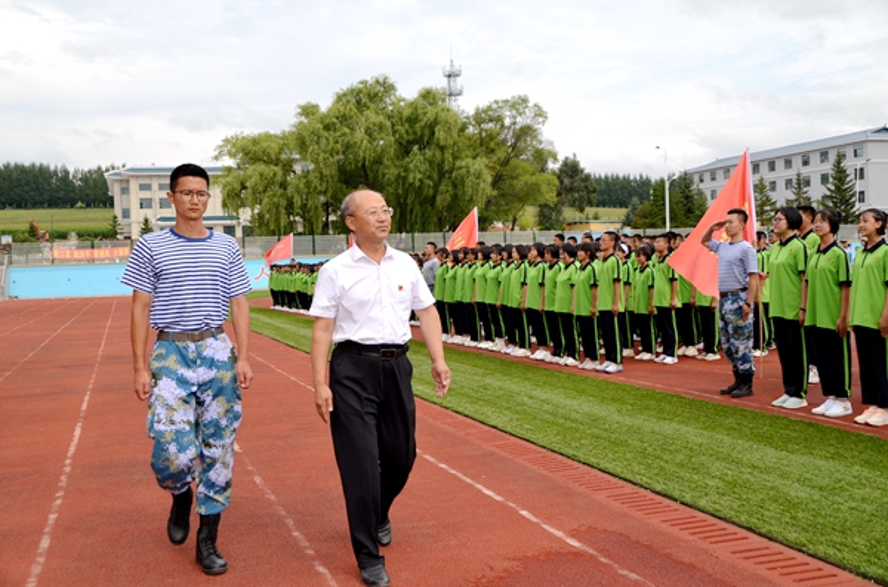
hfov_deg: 53.2
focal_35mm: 36
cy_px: 294
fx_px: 886
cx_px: 444
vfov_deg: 36.7
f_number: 5.6
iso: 100
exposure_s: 1/250
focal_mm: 24
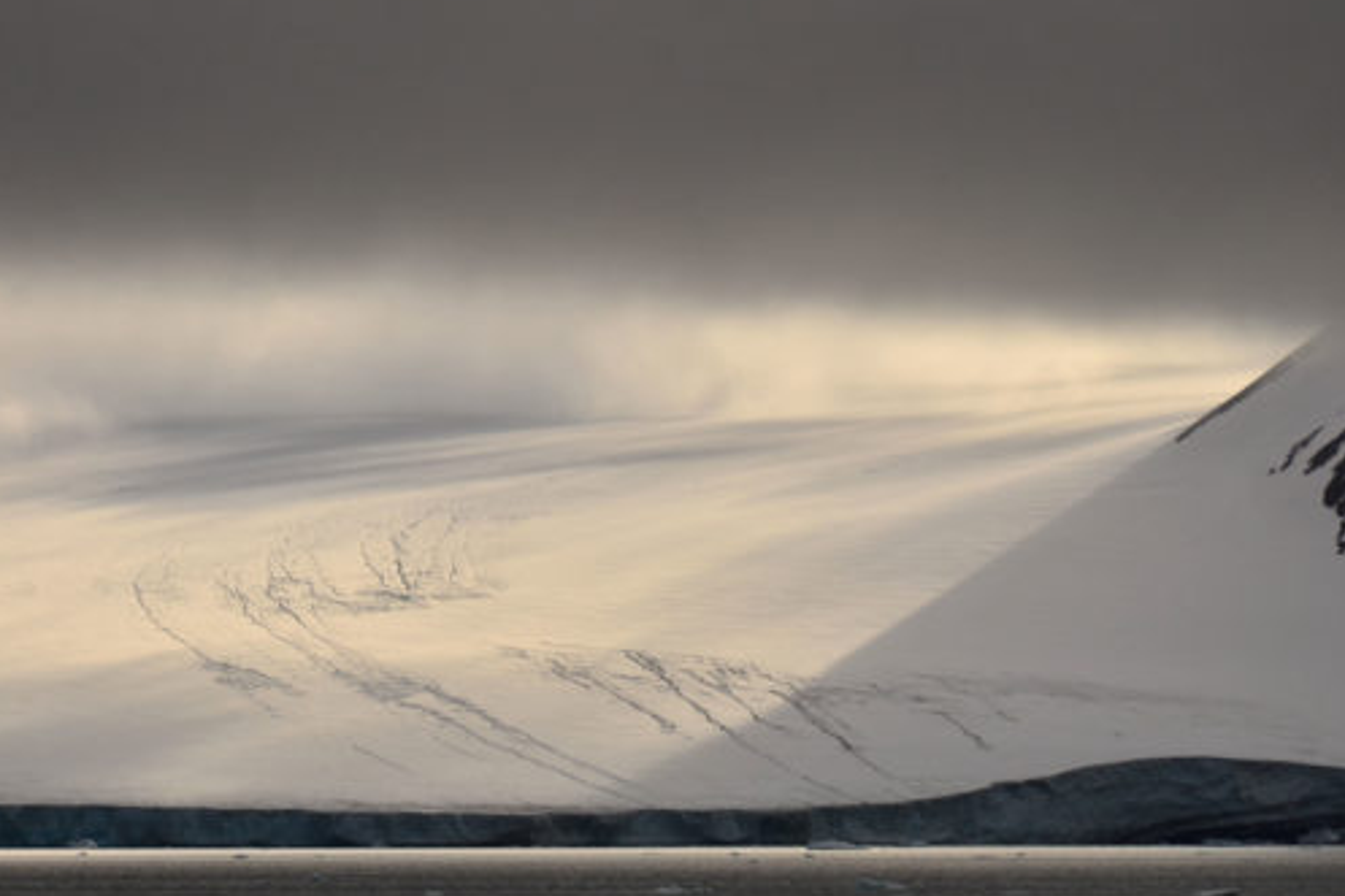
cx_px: 631
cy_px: 497
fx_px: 14640
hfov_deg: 5.3
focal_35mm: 392
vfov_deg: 3.5
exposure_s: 1/2500
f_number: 8
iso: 250
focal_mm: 200
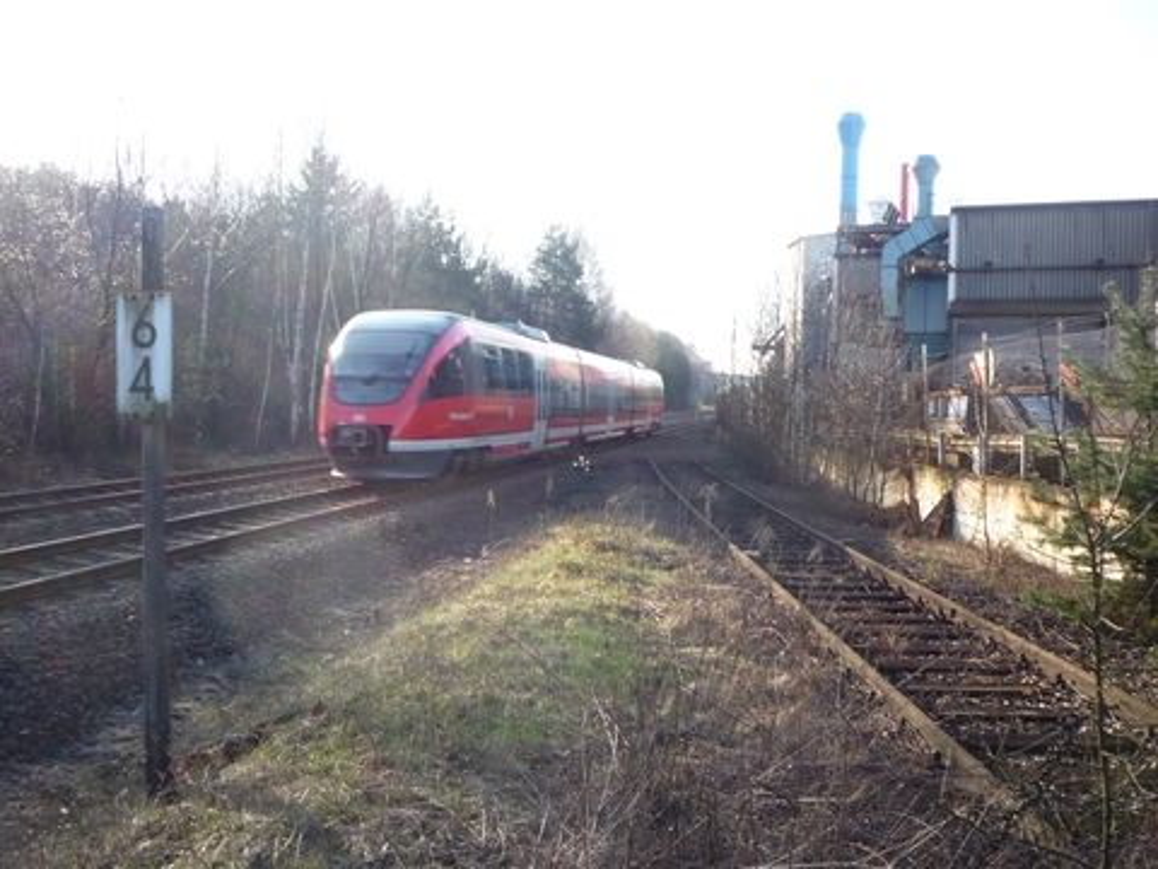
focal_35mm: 33
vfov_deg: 42.9
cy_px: 434
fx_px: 1104
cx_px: 579
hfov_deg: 55.4
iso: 100
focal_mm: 5.2
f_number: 4
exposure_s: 1/100
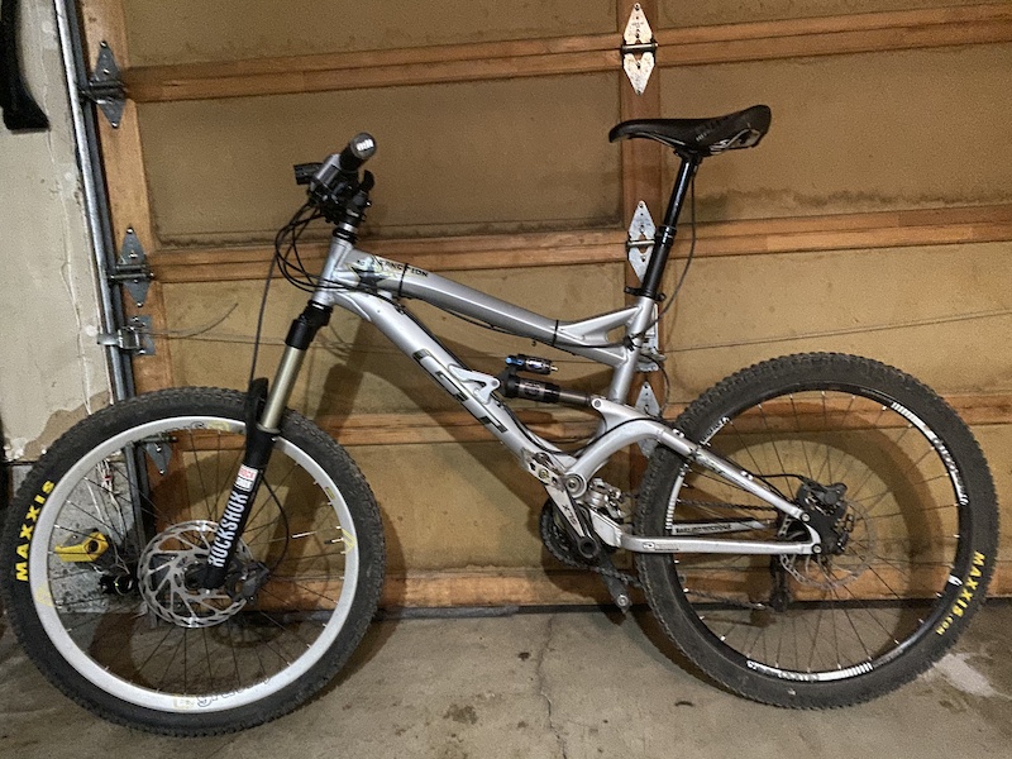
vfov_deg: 53.1
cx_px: 506
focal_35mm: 26
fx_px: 760
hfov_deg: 67.3
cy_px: 380
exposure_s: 1/12
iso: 500
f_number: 1.8
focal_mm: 4.25
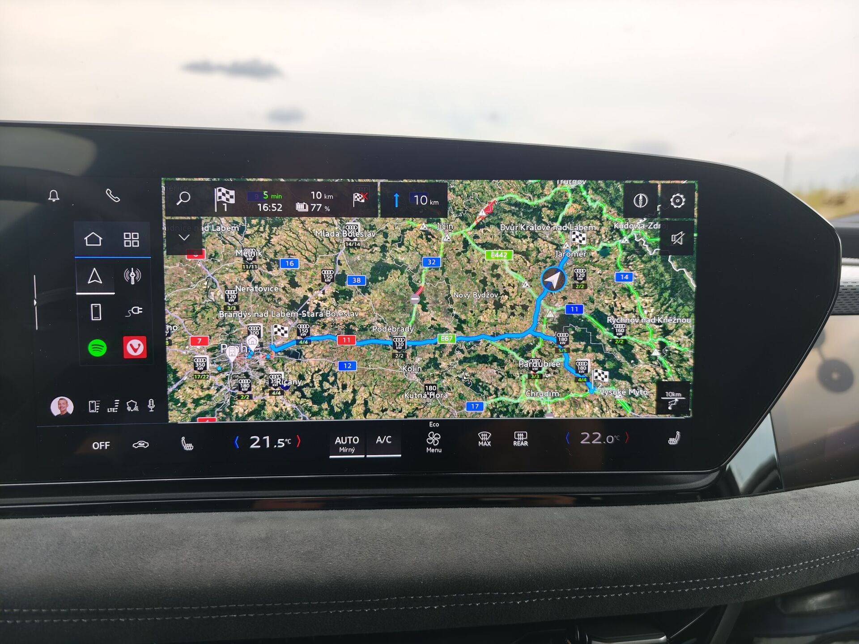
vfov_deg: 58.9
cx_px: 430
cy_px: 322
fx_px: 571
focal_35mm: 23
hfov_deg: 73.9
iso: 125
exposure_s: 1/100
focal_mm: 8.72
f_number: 1.63
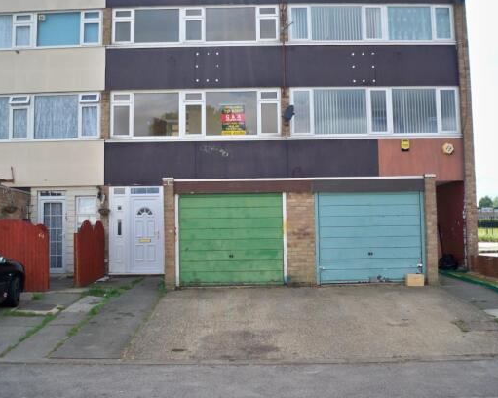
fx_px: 574
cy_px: 190
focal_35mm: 39
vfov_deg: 38.2
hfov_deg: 46.8
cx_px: 232
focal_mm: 6.3
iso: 64
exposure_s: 1/320
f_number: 3.1
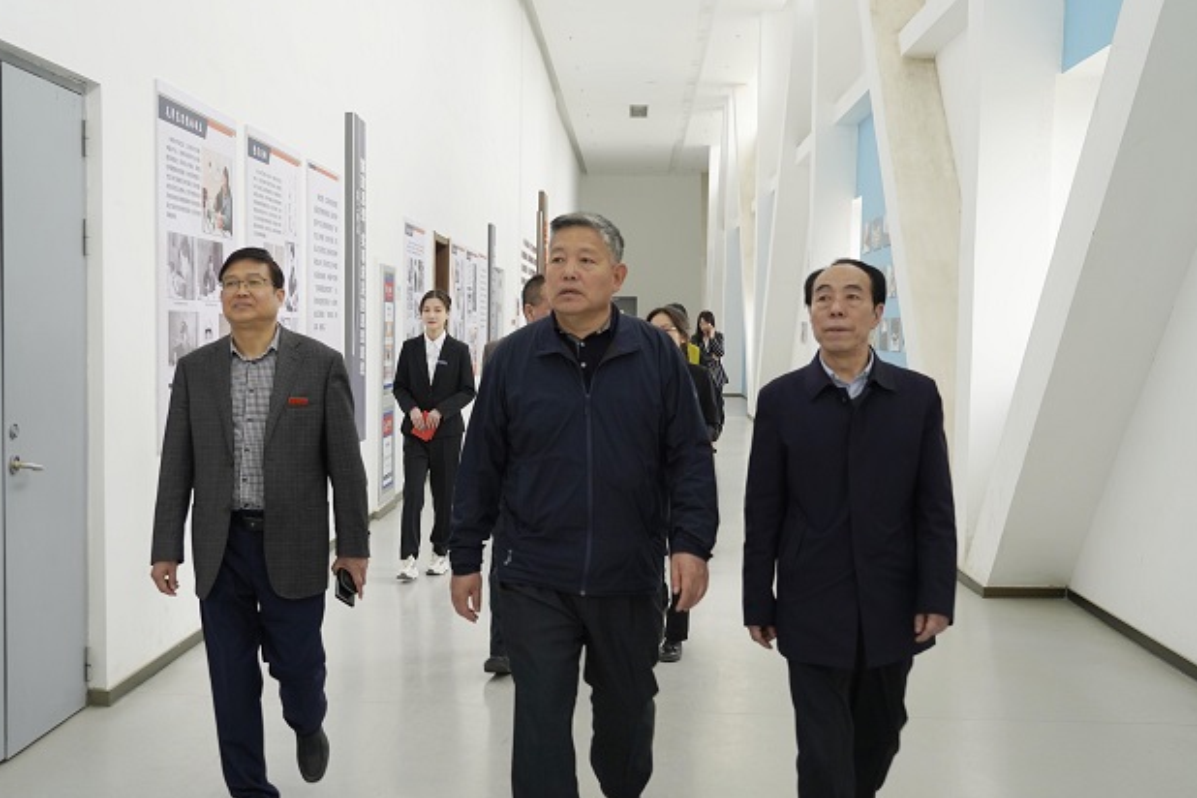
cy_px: 443
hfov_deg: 46.3
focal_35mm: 42
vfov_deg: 31.9
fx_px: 1396
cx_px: 525
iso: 400
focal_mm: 34
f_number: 4
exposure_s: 1/160
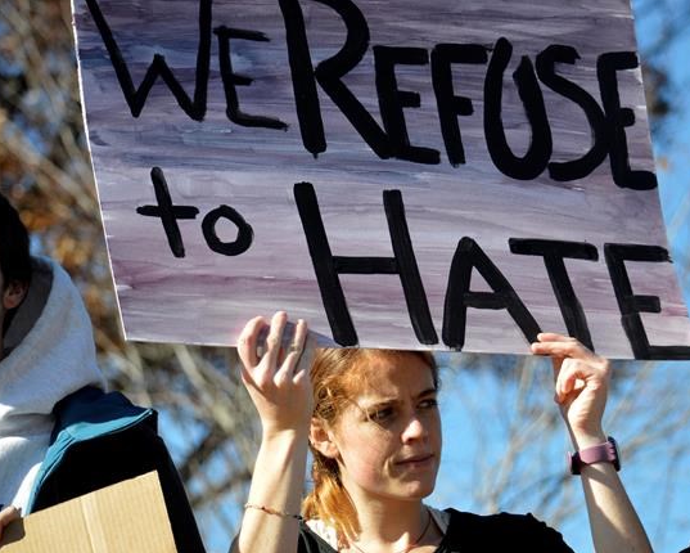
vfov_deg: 10.7
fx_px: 2953
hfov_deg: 13.3
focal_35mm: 145
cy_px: 276
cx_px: 406
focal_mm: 85
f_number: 4.5
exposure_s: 1/1250
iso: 400
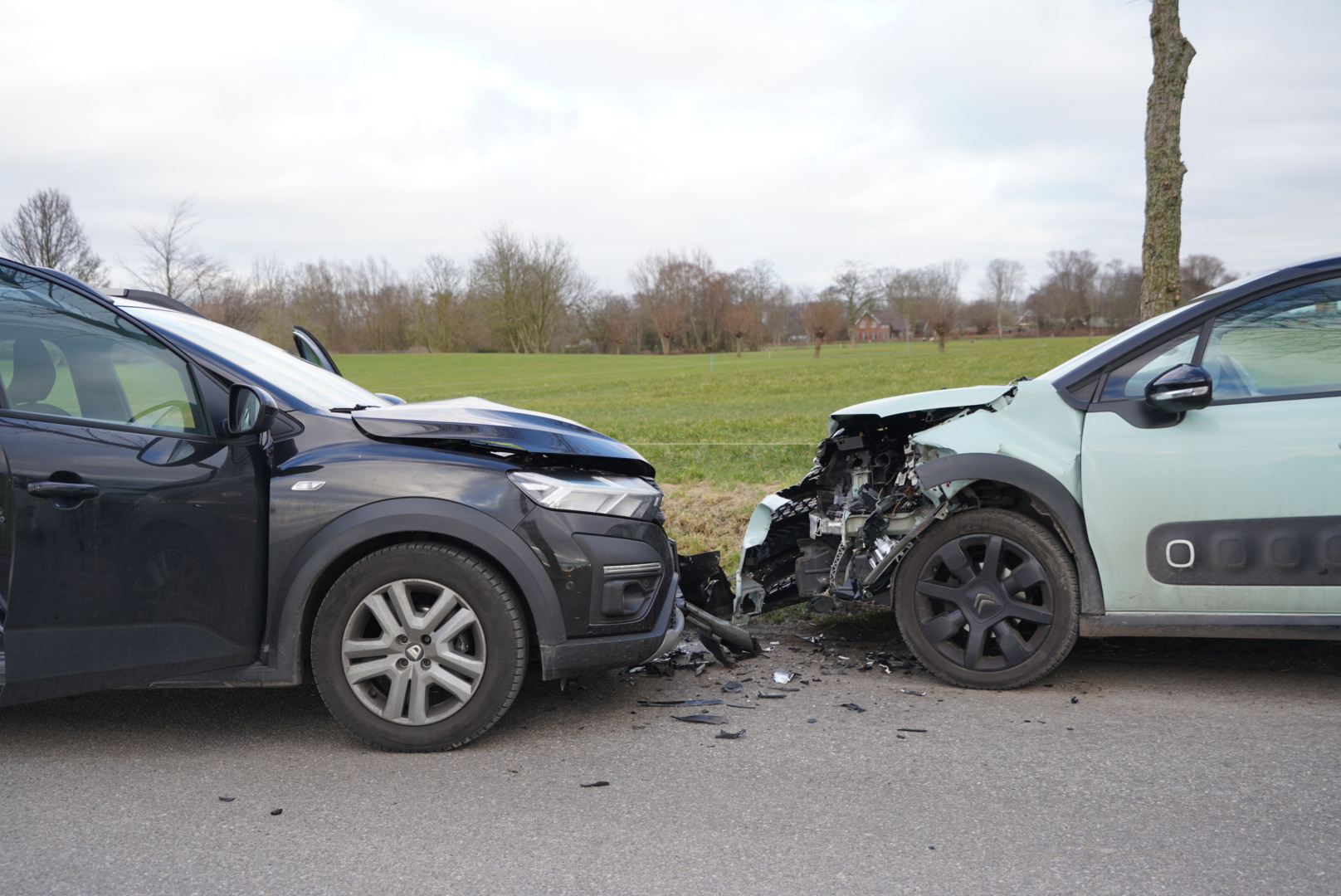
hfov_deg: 51.9
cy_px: 448
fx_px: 1379
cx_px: 670
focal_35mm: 37
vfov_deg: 36.0
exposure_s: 1/60
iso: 100
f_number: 5.6
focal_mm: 37
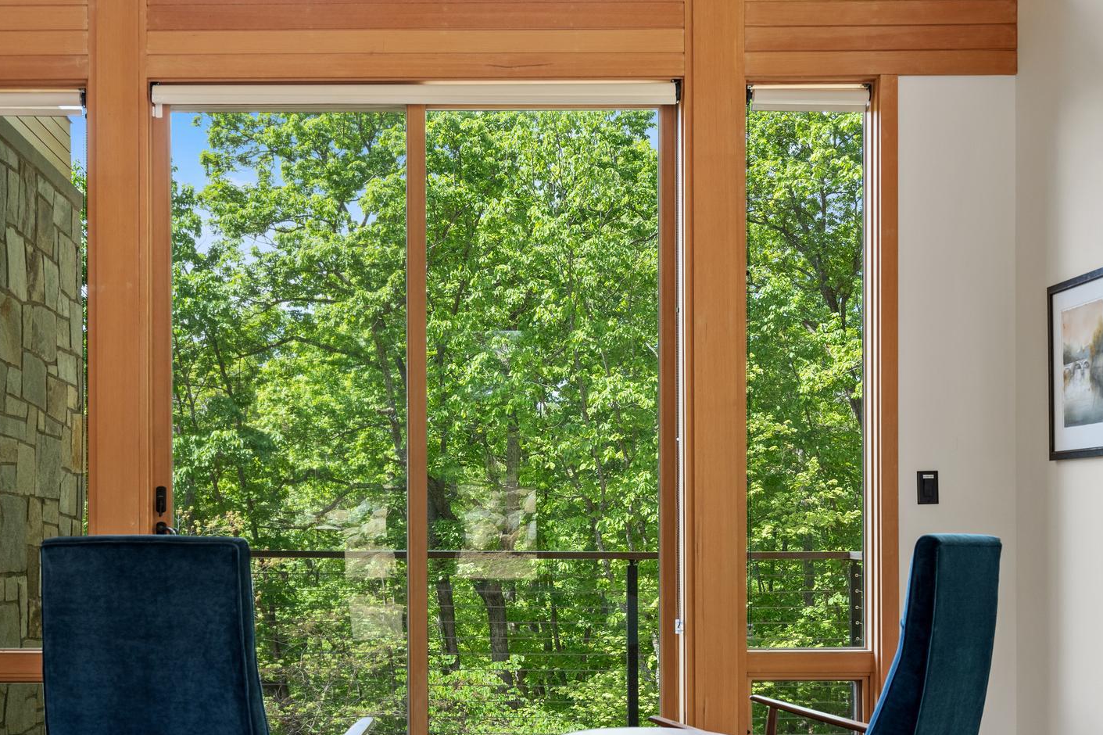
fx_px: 1378
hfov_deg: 43.3
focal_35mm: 45
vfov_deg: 29.5
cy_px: 532
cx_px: 420
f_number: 8
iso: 500
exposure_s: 1/50
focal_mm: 31
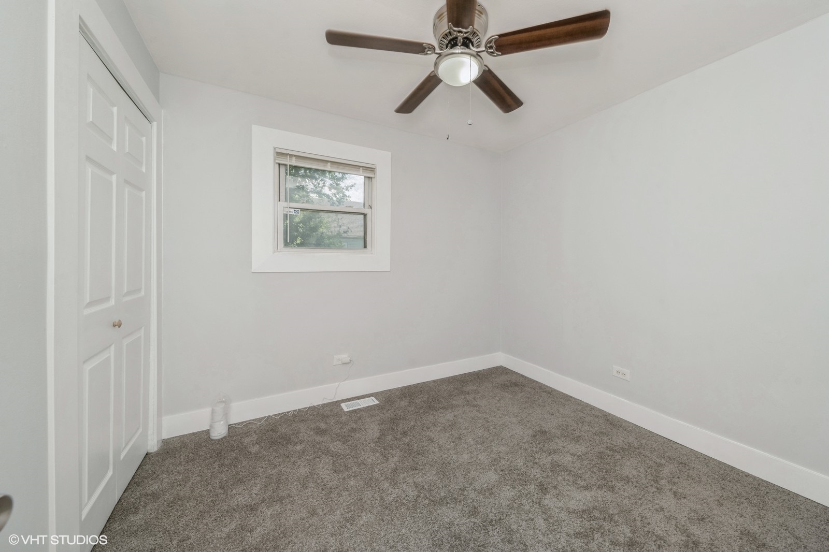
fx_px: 276
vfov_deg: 90.0
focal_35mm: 12
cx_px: 414
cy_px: 276
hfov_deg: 112.6
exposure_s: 1/160
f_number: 8
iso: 200
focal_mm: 12
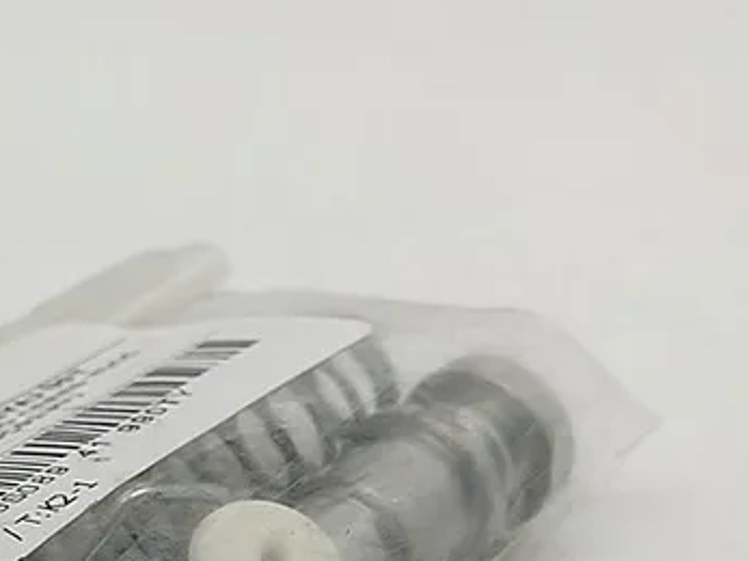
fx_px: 1947
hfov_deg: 20.9
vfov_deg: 15.9
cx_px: -41
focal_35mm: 90
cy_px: 630
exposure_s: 1/165
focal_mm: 4.74
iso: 100
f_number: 1.79
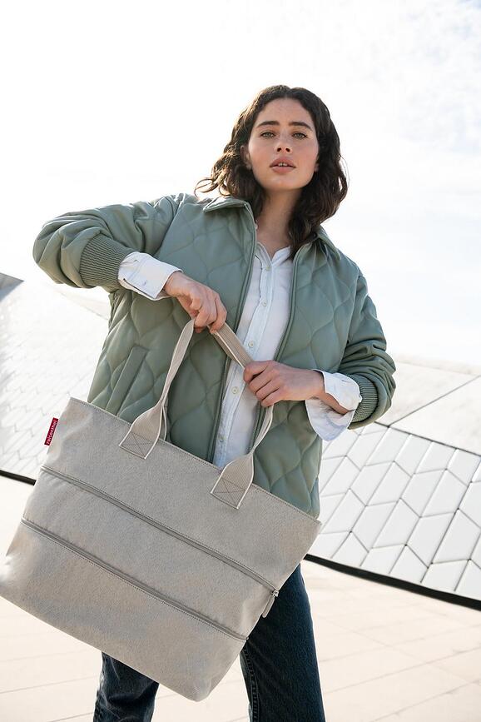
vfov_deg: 60.3
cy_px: 361
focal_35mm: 31
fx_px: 621
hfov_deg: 42.3
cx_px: 240
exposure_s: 1/800
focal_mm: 31
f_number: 5.6
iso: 250
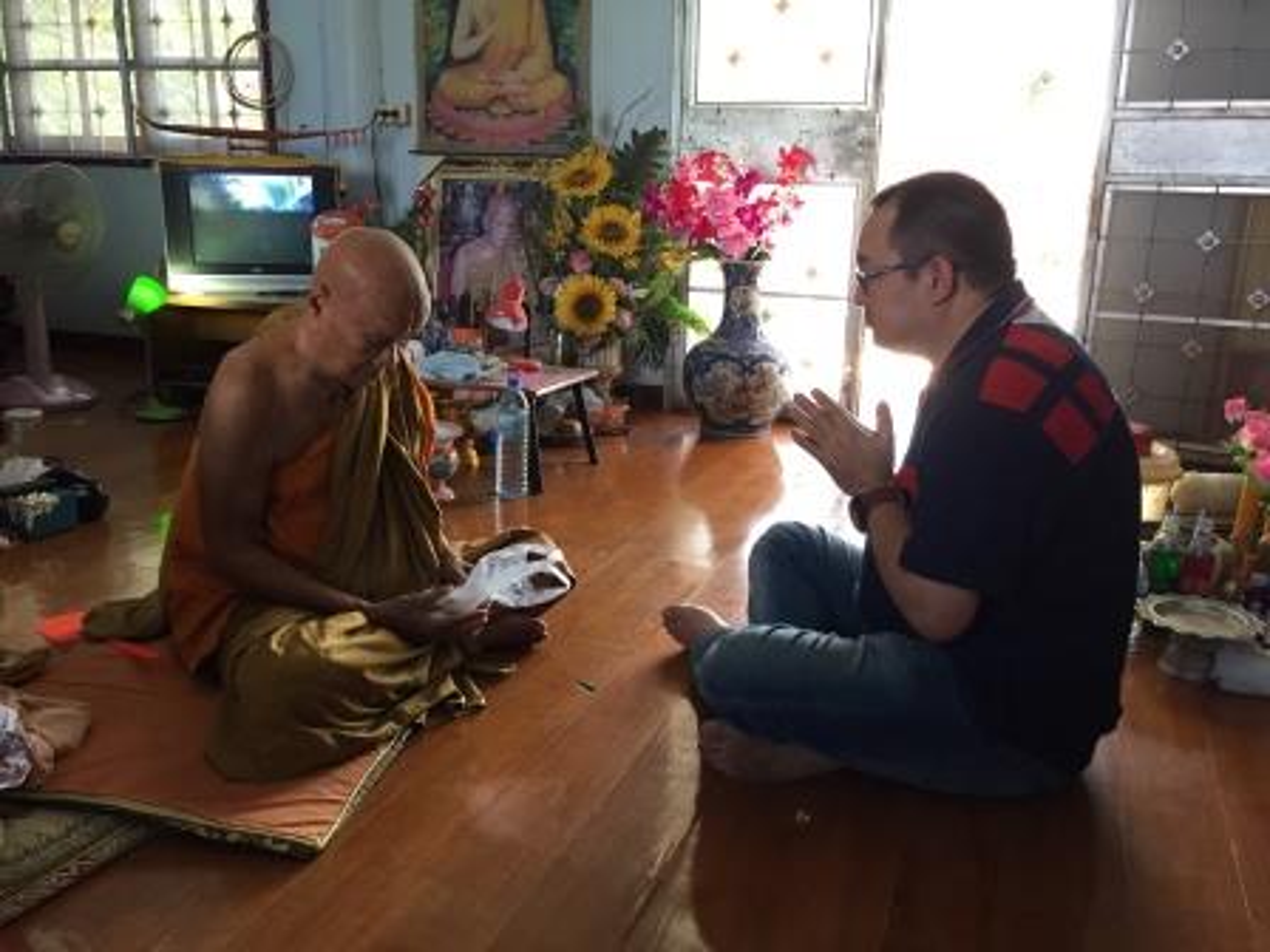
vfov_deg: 48.2
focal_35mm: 29
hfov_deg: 61.7
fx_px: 1064
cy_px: 476
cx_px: 635
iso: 64
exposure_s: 1/30
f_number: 2.2
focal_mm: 4.15
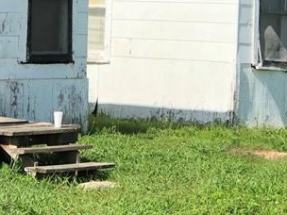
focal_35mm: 192
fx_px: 1592
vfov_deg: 7.6
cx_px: 102
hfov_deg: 10.3
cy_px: -78
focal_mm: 6.6
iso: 20
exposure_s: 1/500
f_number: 2.8
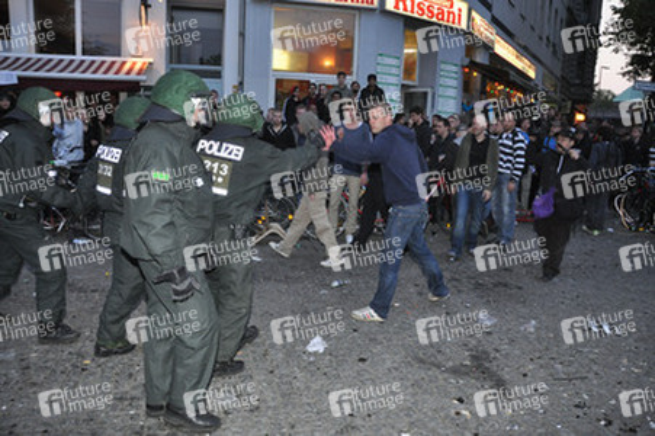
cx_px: 328
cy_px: 218
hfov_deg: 67.4
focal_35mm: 27
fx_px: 491
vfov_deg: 47.9
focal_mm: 18
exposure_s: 1/60
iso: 800
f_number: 5.6
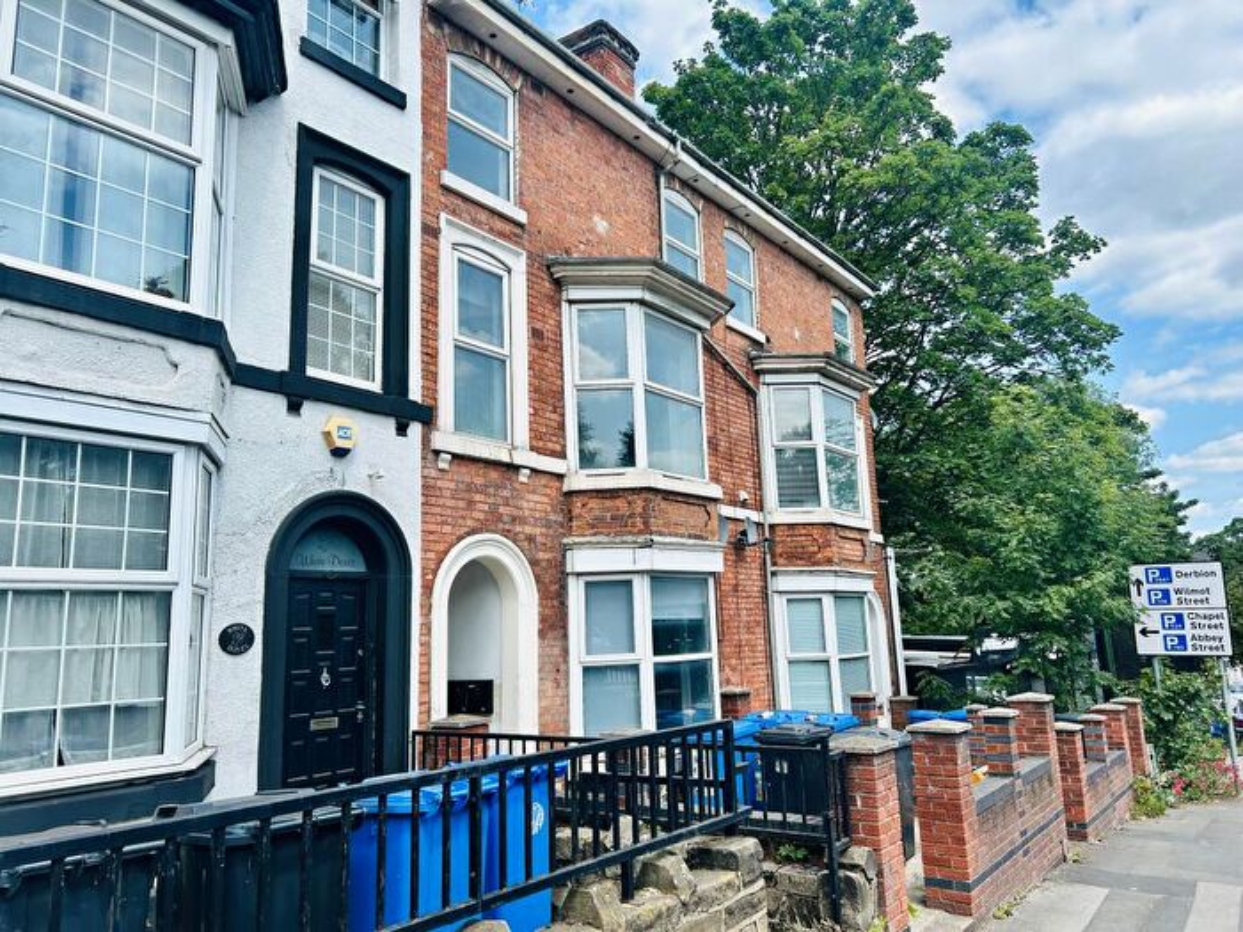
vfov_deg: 53.1
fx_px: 934
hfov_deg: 67.3
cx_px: 622
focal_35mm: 26
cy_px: 466
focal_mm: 5.7
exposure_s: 1/2632
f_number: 1.5
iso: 50
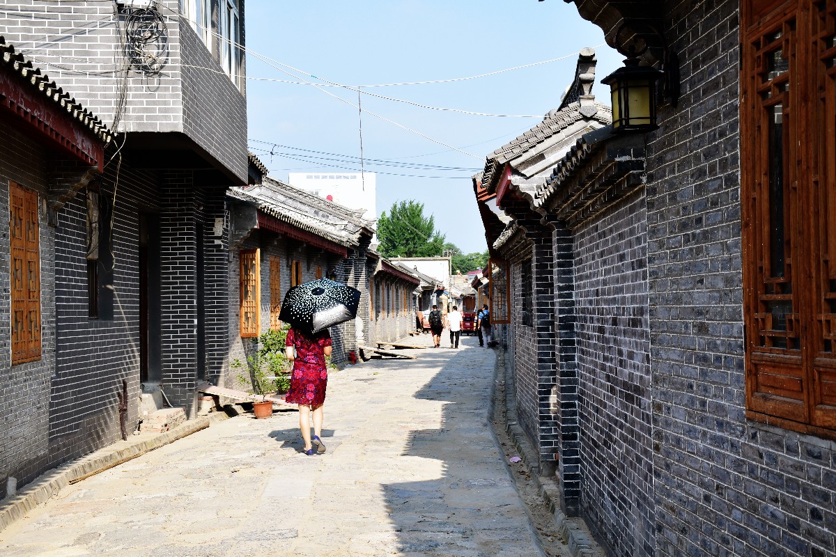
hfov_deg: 37.9
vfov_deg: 25.8
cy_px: 278
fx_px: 1219
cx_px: 418
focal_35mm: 52
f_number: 6.3
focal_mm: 35
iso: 100
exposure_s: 1/250
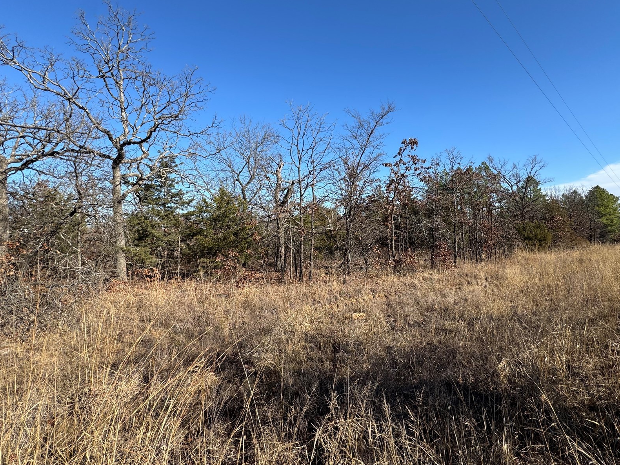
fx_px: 305
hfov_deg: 90.9
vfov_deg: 74.7
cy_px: 224
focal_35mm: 17
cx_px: 328
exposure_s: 1/1126
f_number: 2.2
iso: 40
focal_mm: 2.22
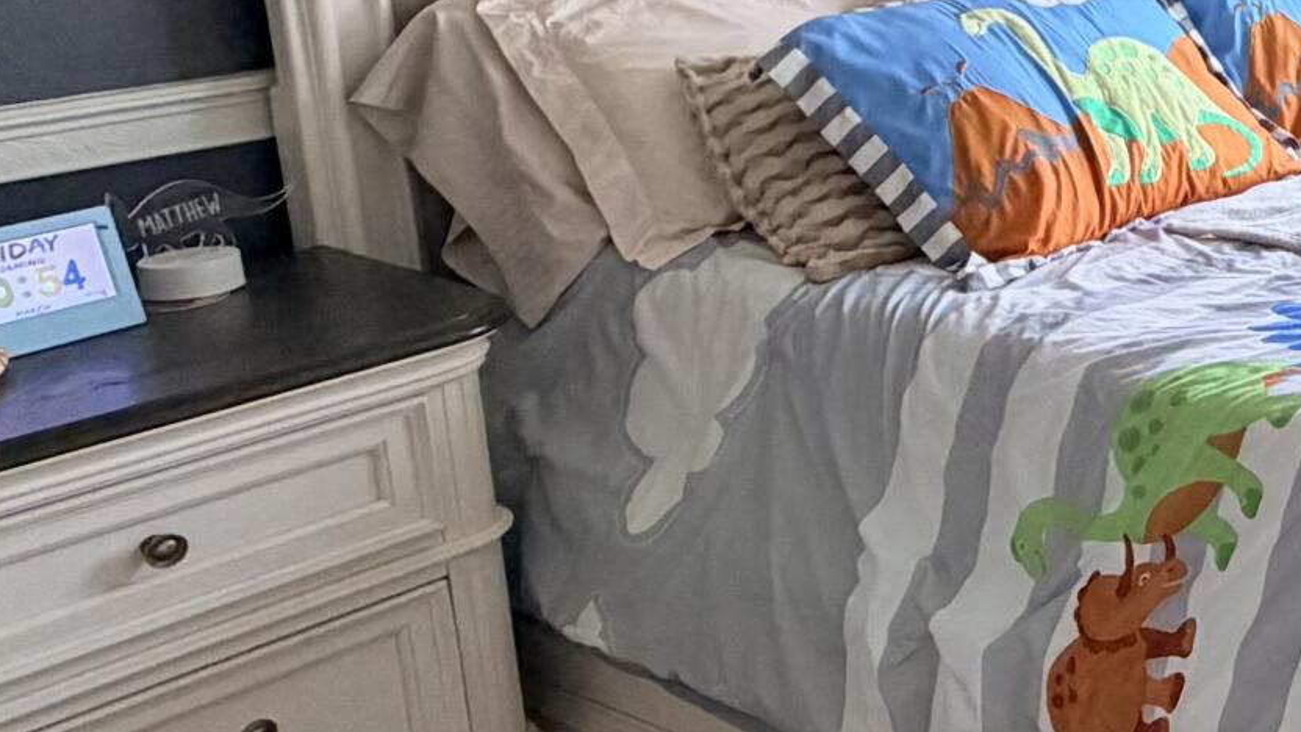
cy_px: 103
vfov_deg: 21.4
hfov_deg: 28.6
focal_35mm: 55
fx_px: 1897
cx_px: 1811
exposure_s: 1/121
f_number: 2.2
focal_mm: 2.22
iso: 160
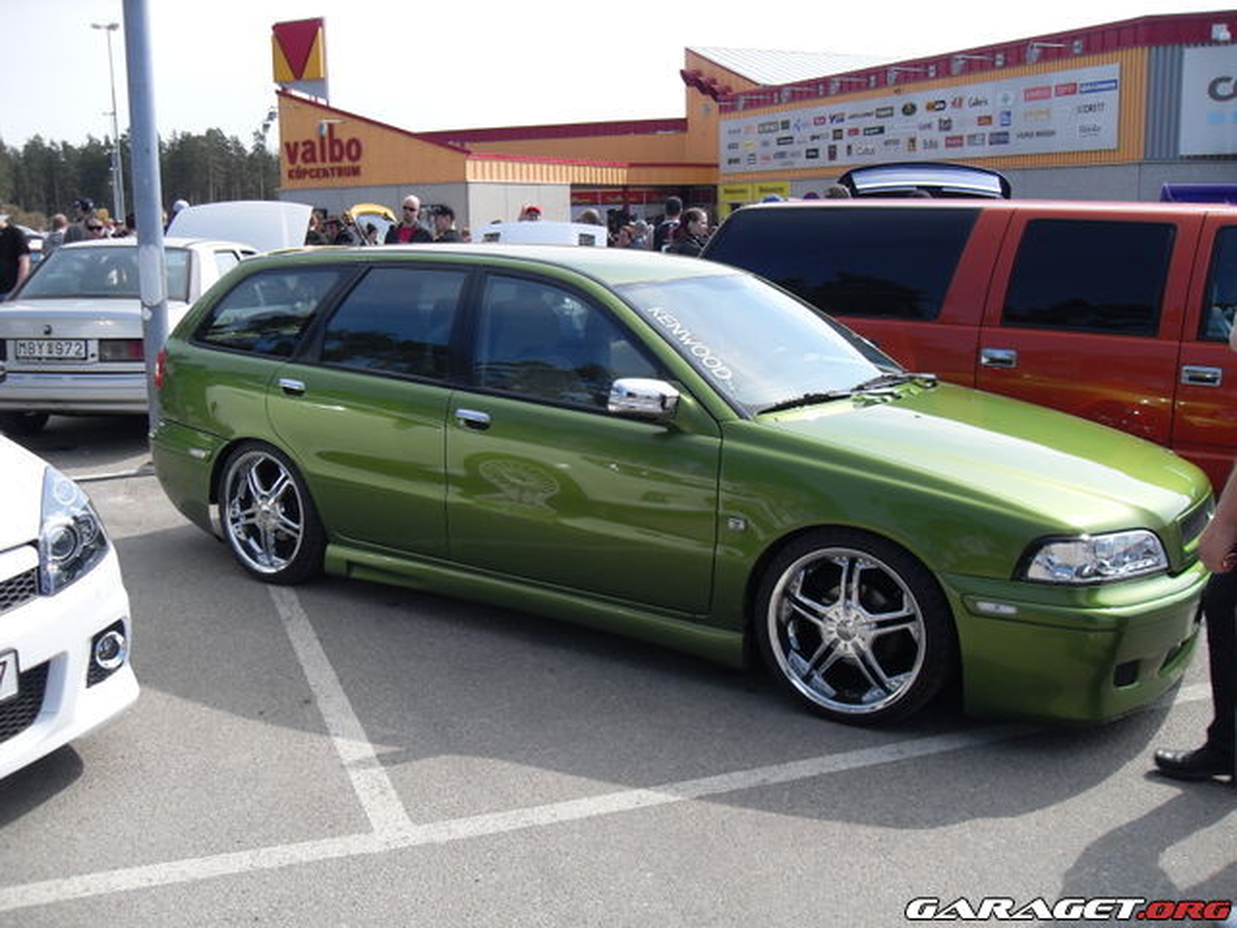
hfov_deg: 54.0
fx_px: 1215
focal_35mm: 34
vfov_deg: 41.8
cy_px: 464
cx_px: 618
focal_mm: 6.3
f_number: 7
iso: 80
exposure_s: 1/125
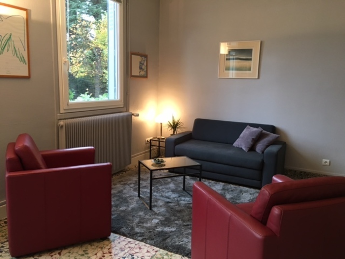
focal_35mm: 29
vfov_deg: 48.2
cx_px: 172
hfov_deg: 61.7
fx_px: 289
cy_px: 130
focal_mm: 4.15
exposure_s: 1/33
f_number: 2.2
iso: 200
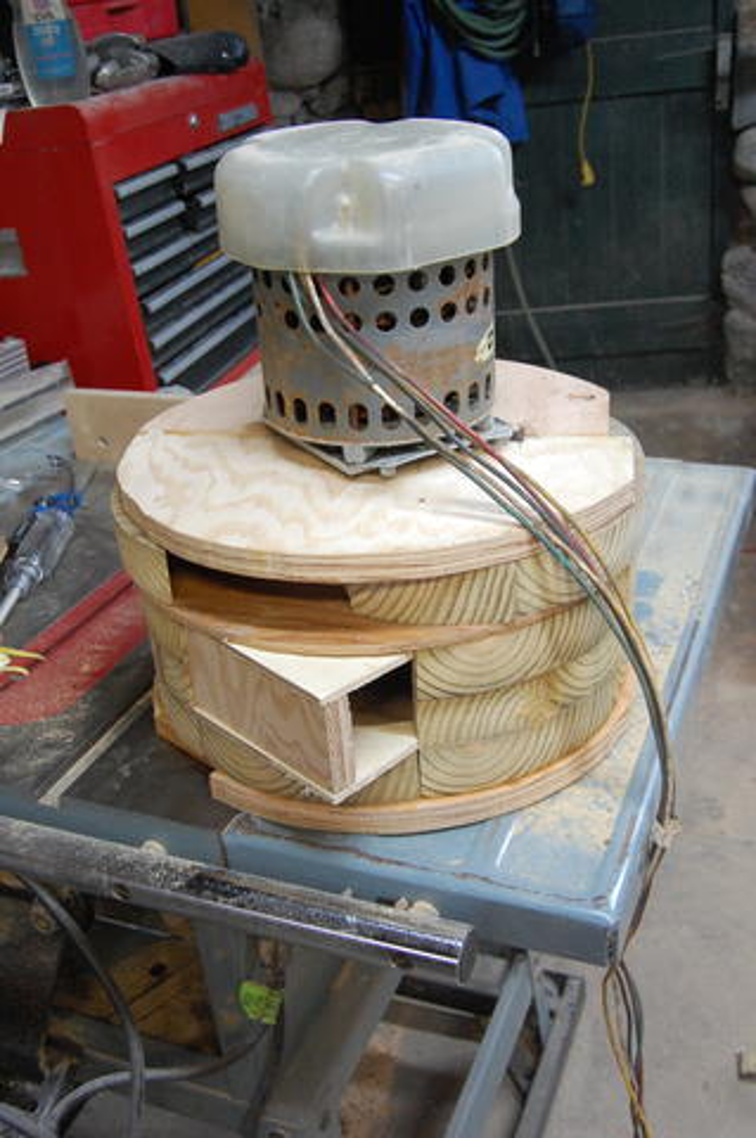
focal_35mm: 36
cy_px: 569
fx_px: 1136
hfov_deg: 36.8
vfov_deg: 53.2
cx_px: 378
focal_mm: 24
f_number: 8
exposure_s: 1/25
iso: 1600
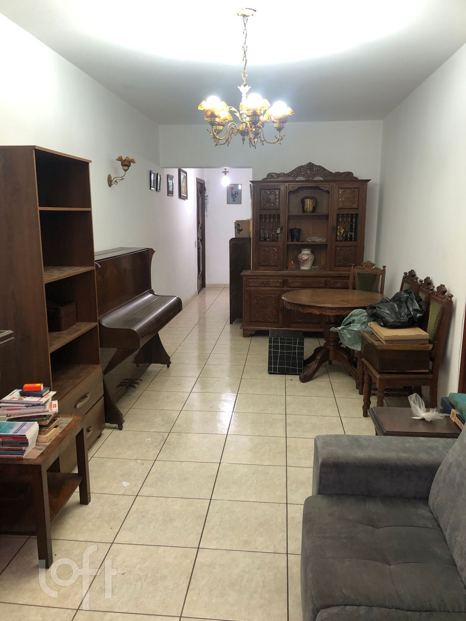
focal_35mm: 28
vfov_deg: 63.4
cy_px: 310
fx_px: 503
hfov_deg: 49.7
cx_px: 233
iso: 40
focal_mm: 4
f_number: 1.8
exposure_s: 1/17
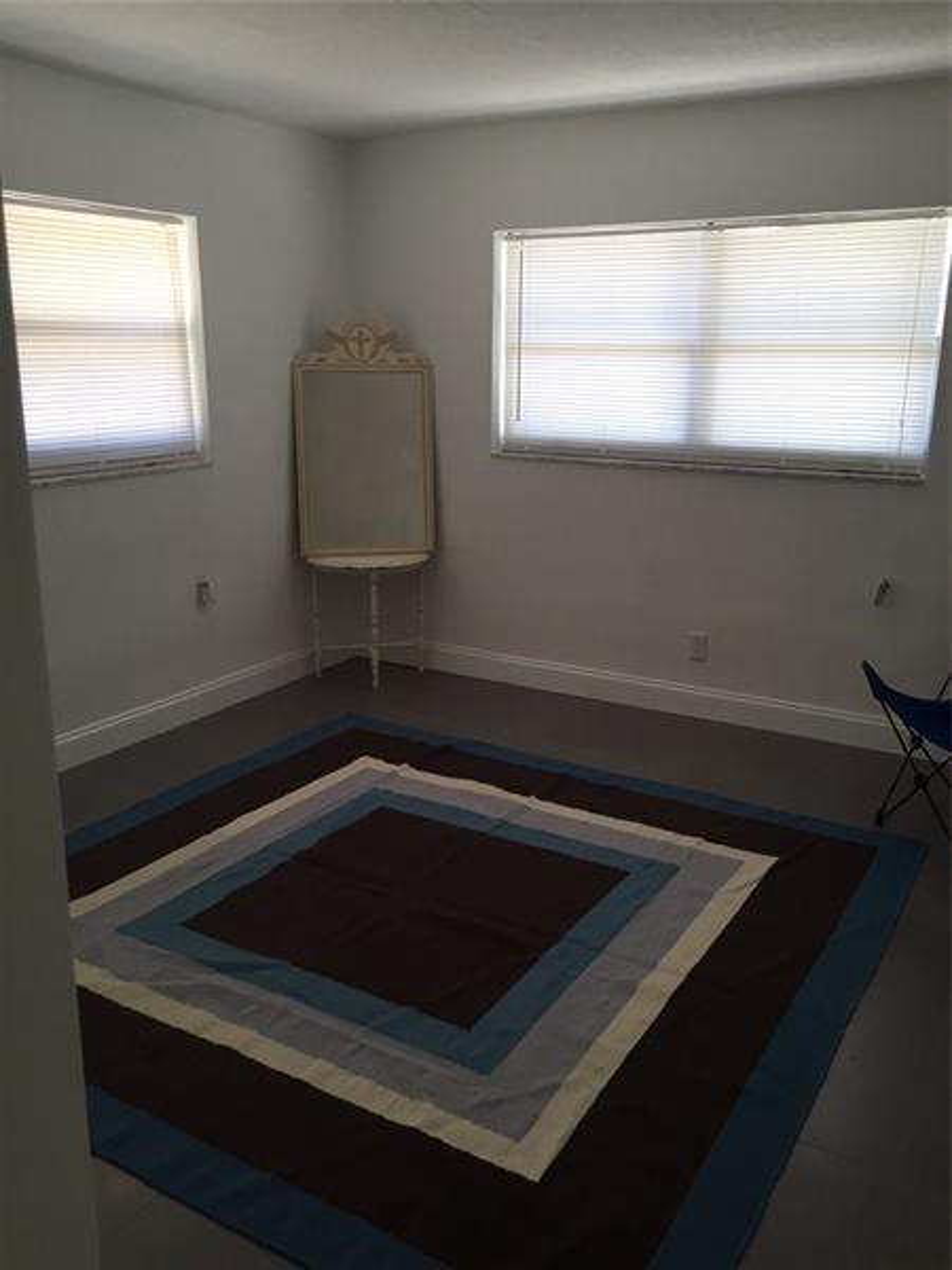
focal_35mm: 29
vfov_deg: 61.7
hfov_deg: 48.2
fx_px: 1063
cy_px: 635
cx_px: 476
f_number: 2.2
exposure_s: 1/30
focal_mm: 4.15
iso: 32
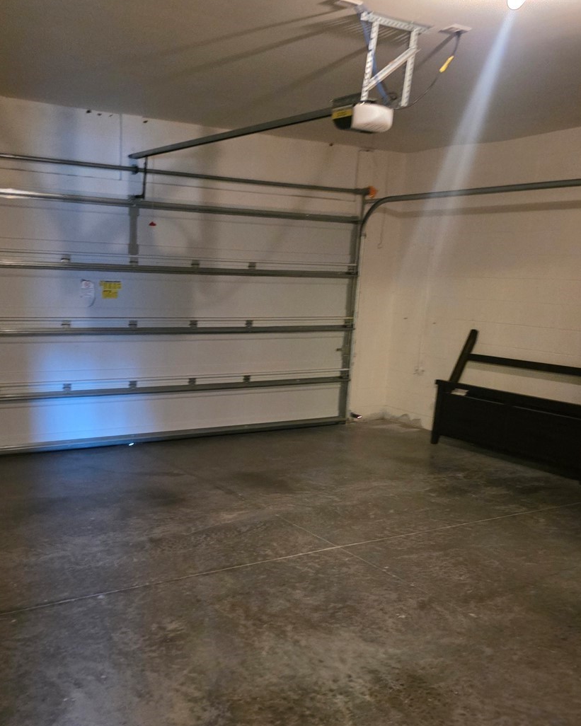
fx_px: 752
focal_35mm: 35
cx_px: 221
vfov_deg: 51.3
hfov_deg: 41.9
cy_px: 418
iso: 1600
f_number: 1.7
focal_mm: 6.3
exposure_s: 1/40
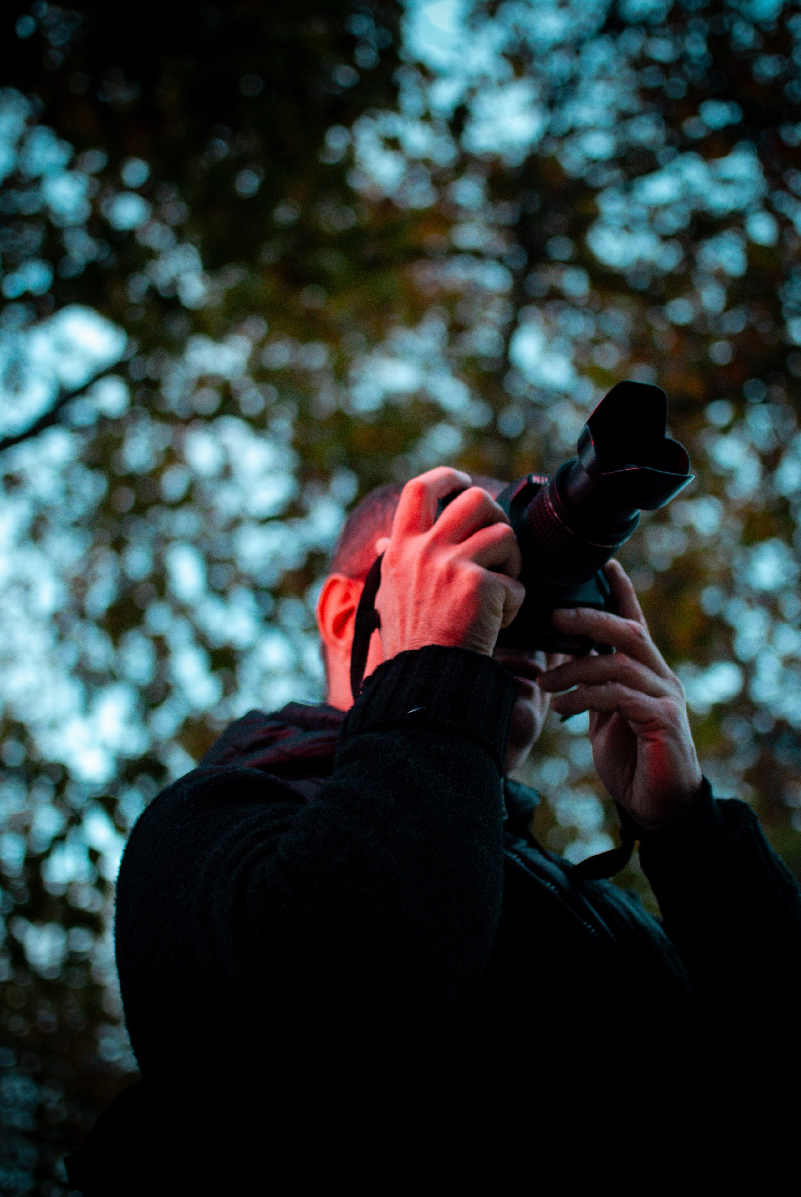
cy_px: 598
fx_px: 1747
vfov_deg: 37.8
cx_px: 400
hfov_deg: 25.8
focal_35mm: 52
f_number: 2.2
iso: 400
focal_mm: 35
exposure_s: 1/200
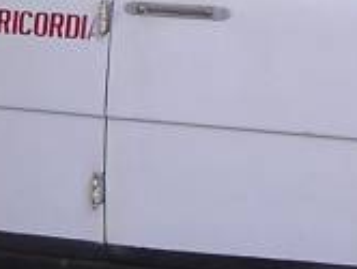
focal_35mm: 183
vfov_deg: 8.1
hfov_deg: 10.8
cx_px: 213
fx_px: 1890
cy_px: 43
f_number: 2.8
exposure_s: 1/61.1
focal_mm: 5.8
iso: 100
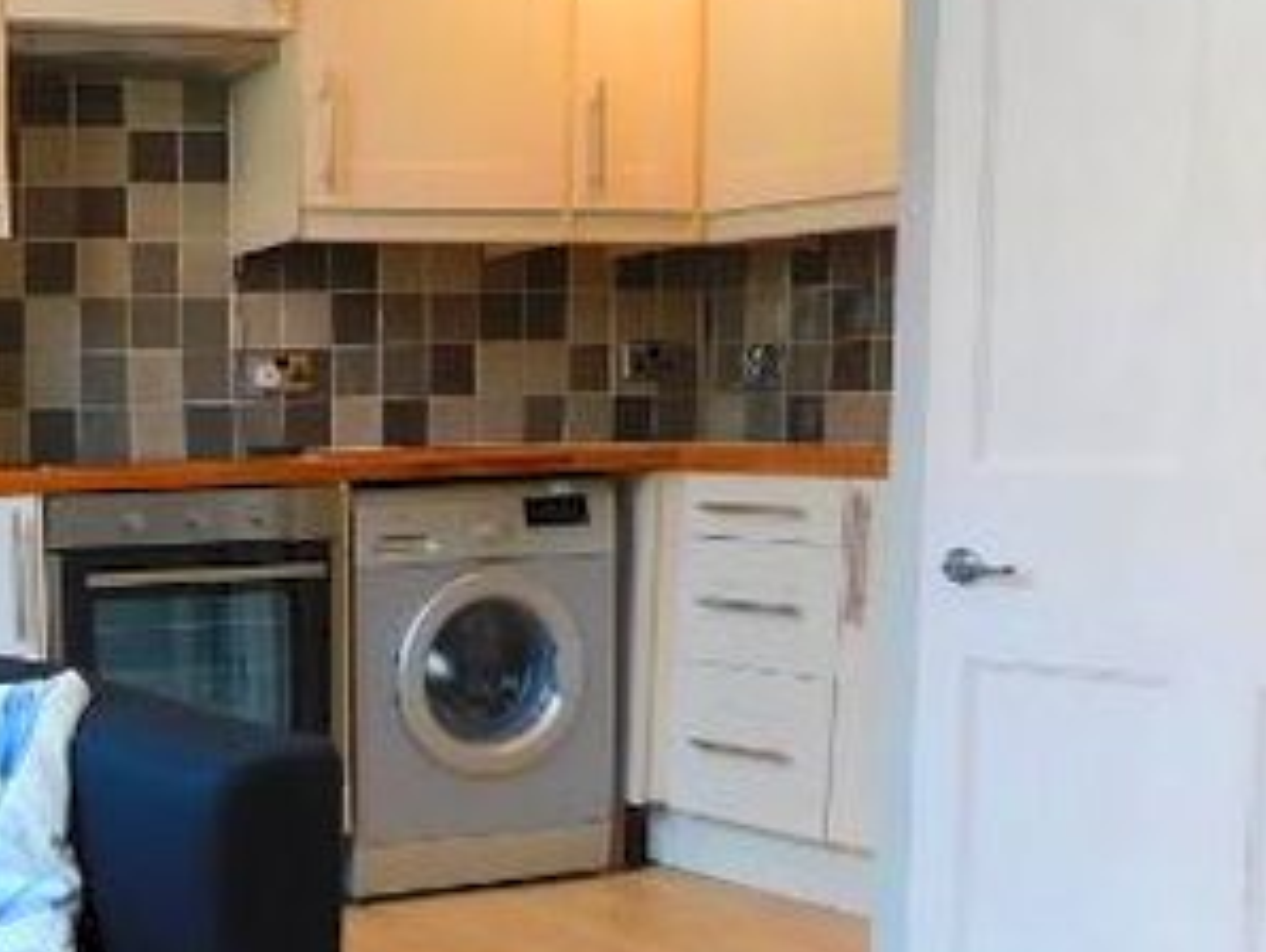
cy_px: 712
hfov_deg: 33.0
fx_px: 1977
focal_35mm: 54
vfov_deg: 26.7
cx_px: 38
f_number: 3
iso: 140
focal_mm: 4
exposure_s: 1/30
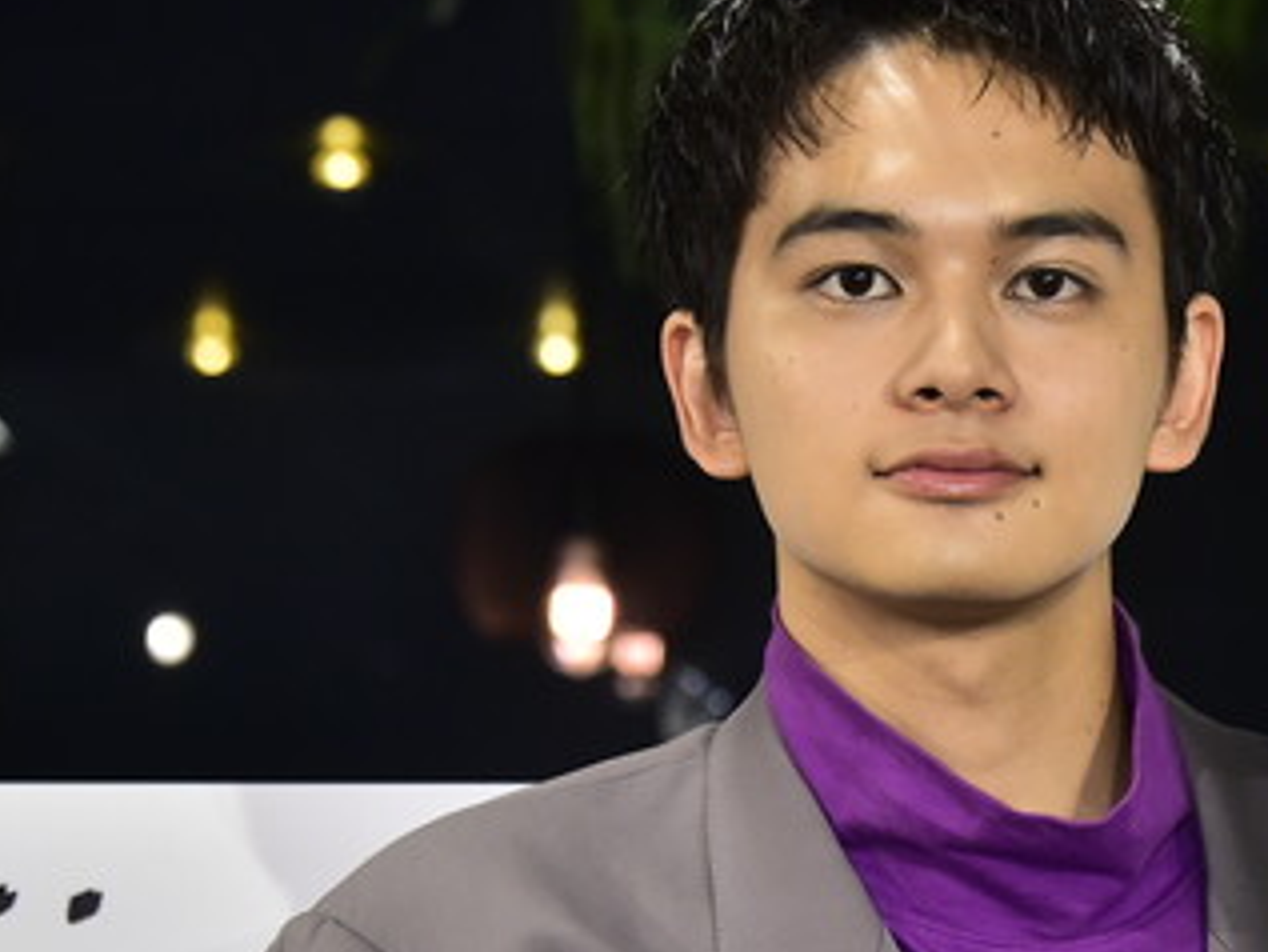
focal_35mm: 281
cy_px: 776
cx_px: 1140
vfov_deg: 5.3
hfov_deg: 7.0
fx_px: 10297
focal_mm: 116
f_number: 7.1
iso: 2000
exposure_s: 1/160
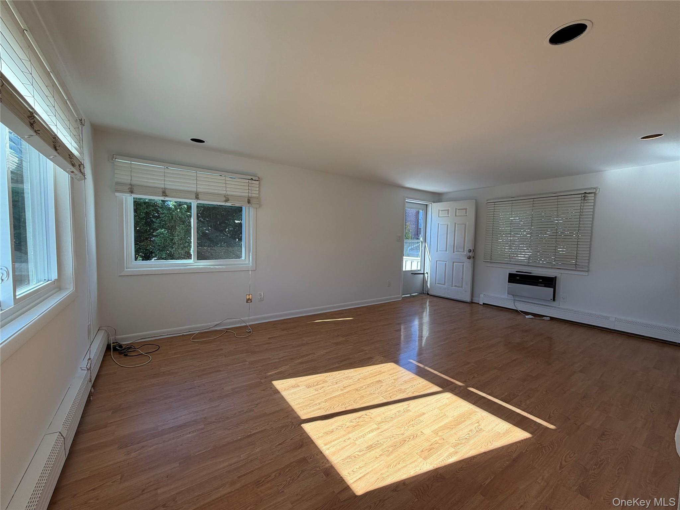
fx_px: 275
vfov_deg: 85.7
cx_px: 340
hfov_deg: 102.1
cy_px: 255
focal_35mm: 14
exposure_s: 1/167
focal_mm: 2.22
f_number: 2.2
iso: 40
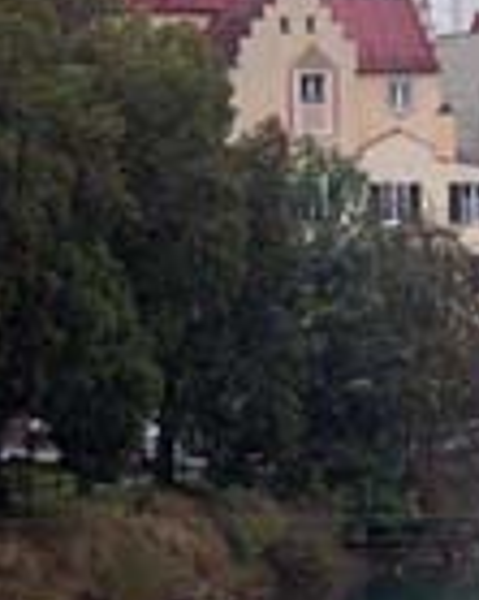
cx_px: 613
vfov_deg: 6.3
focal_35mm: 309
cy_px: 209
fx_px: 5482
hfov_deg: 5.0
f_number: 3.6
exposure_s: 1/98.8
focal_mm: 25.4
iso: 100
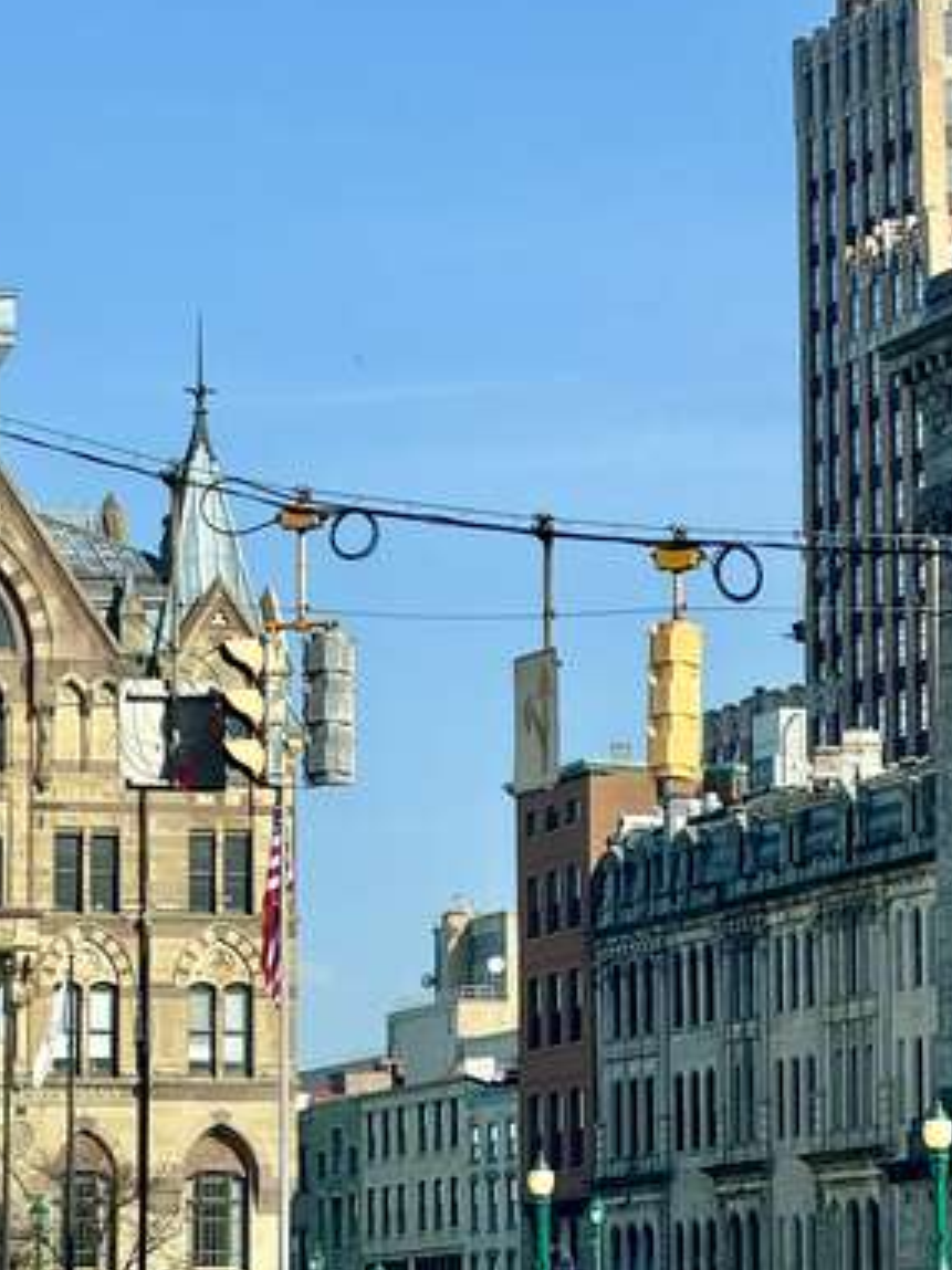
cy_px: 381
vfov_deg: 12.3
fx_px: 5907
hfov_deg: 9.2
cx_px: 567
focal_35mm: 161
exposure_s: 1/645
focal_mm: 9
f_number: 2.8
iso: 25
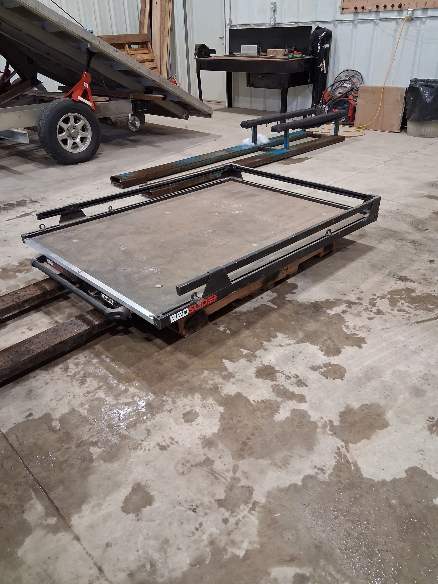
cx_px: 219
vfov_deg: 67.3
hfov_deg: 53.1
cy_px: 292
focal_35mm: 26
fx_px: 439
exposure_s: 1/100
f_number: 1.8
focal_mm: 3.98
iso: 500
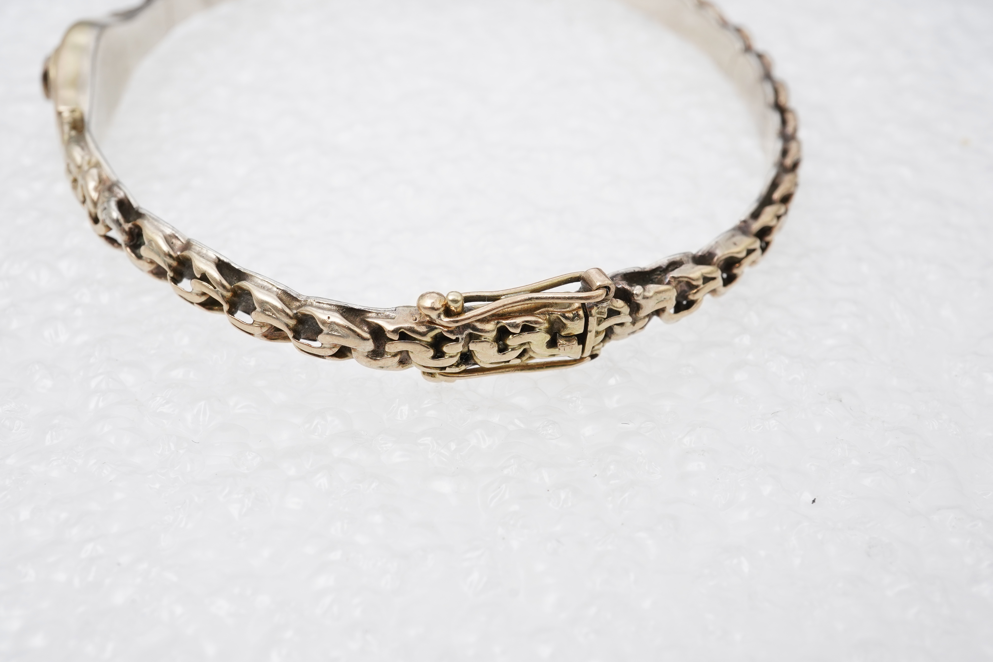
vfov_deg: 29.9
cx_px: 496
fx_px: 1241
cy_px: 331
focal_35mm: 45
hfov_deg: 43.6
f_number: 20
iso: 500
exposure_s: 1/125
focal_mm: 30
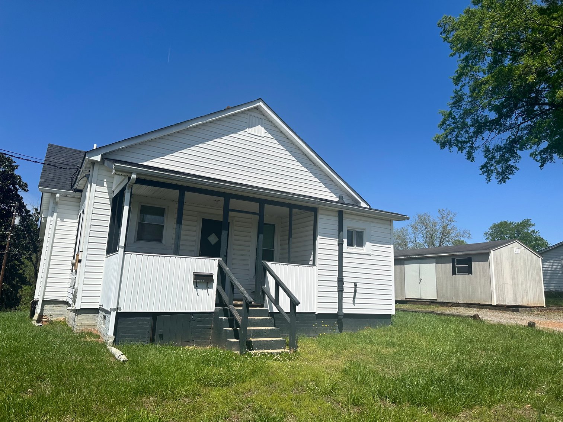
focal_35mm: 24
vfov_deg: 56.8
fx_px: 390
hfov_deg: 71.6
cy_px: 211
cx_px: 282
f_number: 1.78
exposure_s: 1/7576
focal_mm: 6.86
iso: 80
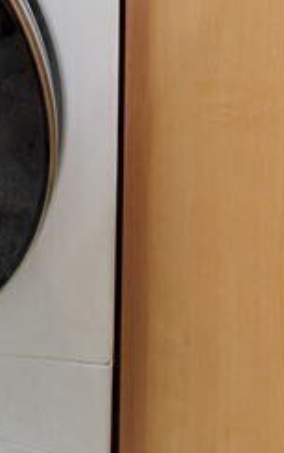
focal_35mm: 63
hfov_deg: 16.0
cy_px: -372
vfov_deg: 21.1
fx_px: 779
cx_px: -290
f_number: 11
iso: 200
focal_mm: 14
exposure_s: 2
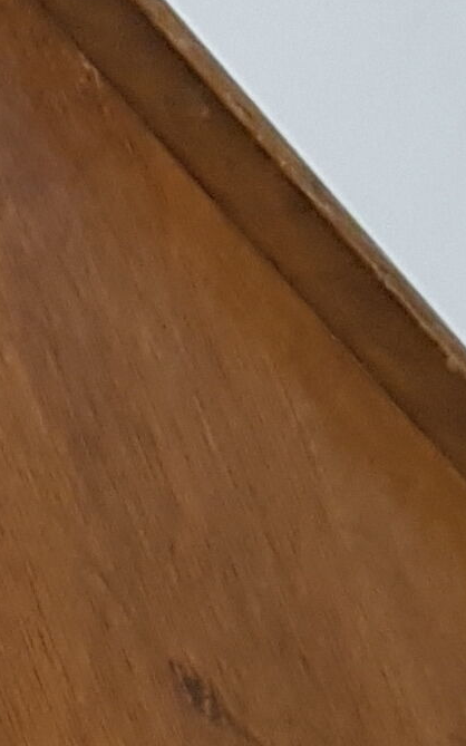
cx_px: -692
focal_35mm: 166
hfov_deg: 7.4
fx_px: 3374
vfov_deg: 11.7
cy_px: 1326
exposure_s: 1/50
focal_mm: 4.3
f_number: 1.7
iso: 200
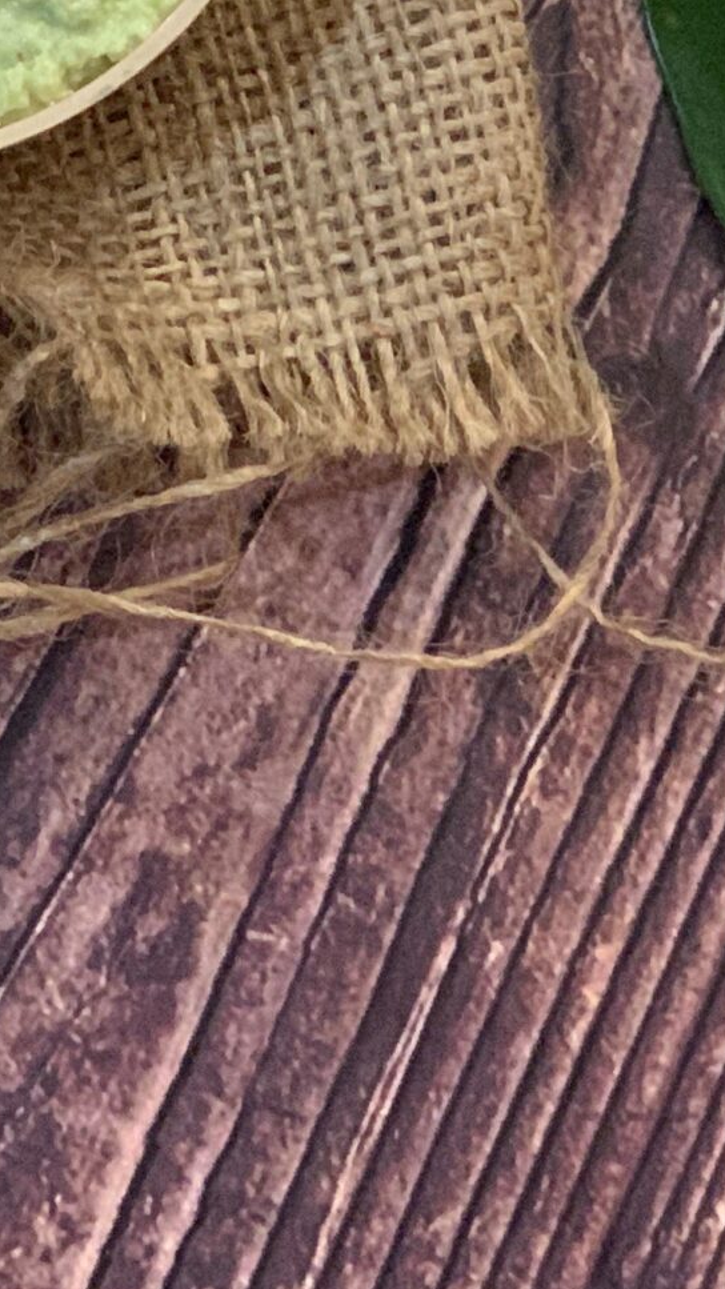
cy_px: 40
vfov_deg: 14.1
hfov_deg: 8.0
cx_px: -176
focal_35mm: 150
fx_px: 5126
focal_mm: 6
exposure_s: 1/50
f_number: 2.4
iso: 320
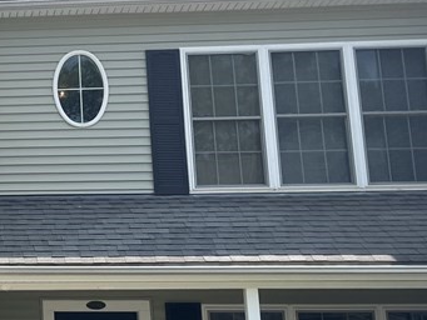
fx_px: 962
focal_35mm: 78
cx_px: -152
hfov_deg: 22.1
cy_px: 172
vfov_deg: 18.9
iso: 50
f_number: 1.6
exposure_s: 1/1992
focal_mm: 5.1
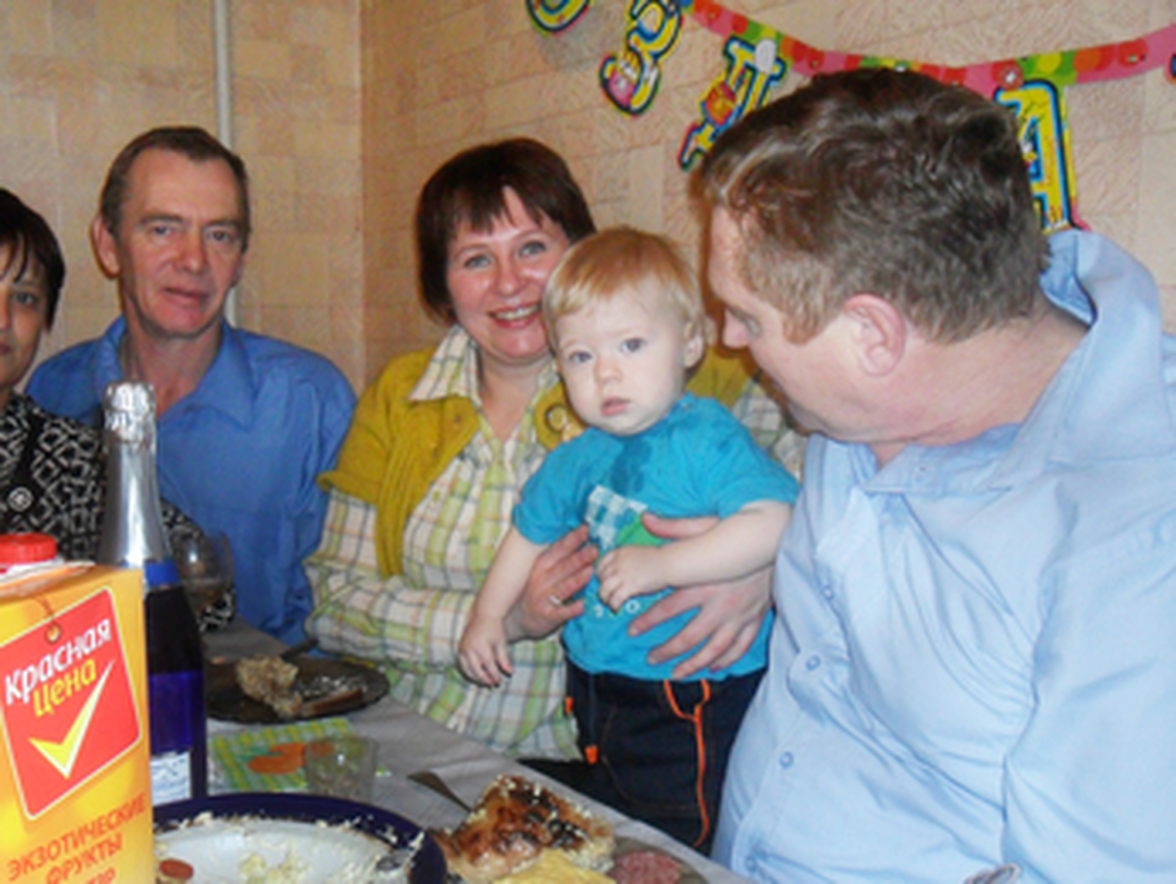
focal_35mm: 35
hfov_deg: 52.1
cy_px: 481
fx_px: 1190
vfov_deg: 40.7
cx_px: 458
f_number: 3.5
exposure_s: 1/45
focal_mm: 4.9
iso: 200
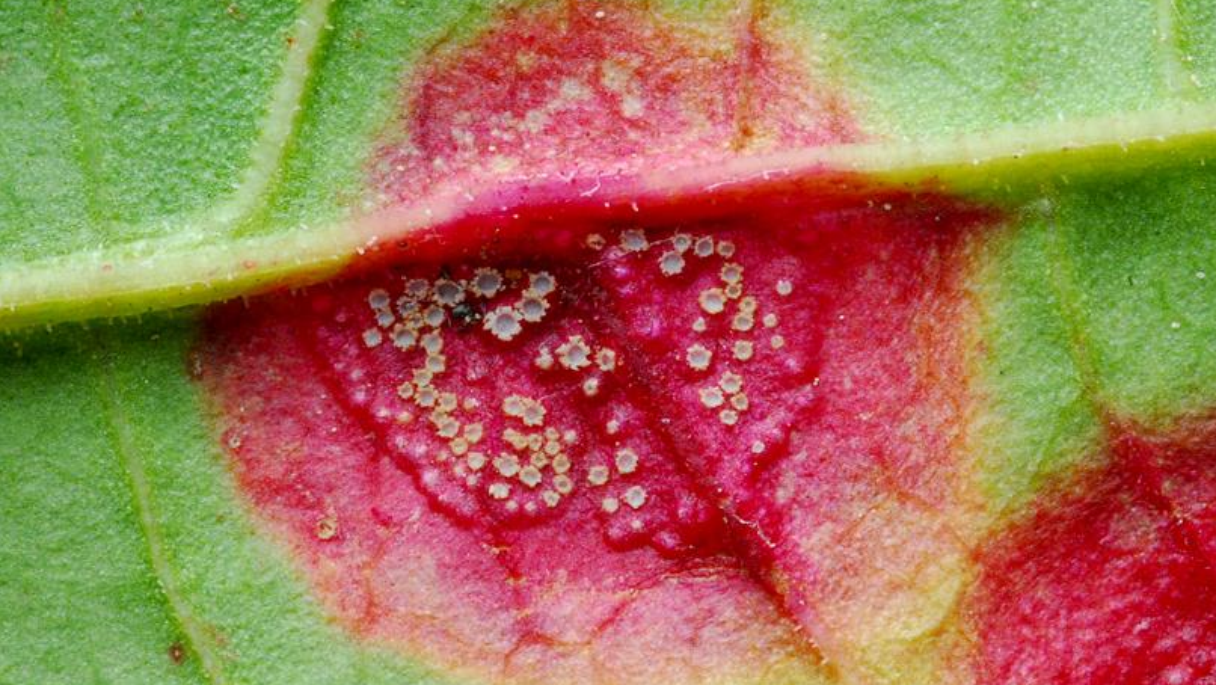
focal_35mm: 167
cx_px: 612
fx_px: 5371
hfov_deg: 12.9
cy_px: 352
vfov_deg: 7.3
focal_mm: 105
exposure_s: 1/3
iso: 200
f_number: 29
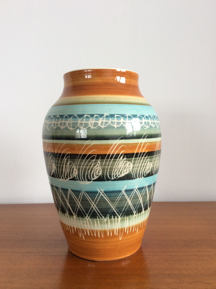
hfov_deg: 44.1
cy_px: 144
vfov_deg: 56.9
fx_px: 267
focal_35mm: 32
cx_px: 108
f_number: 2.4
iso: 40
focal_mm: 3.3
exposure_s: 1/25
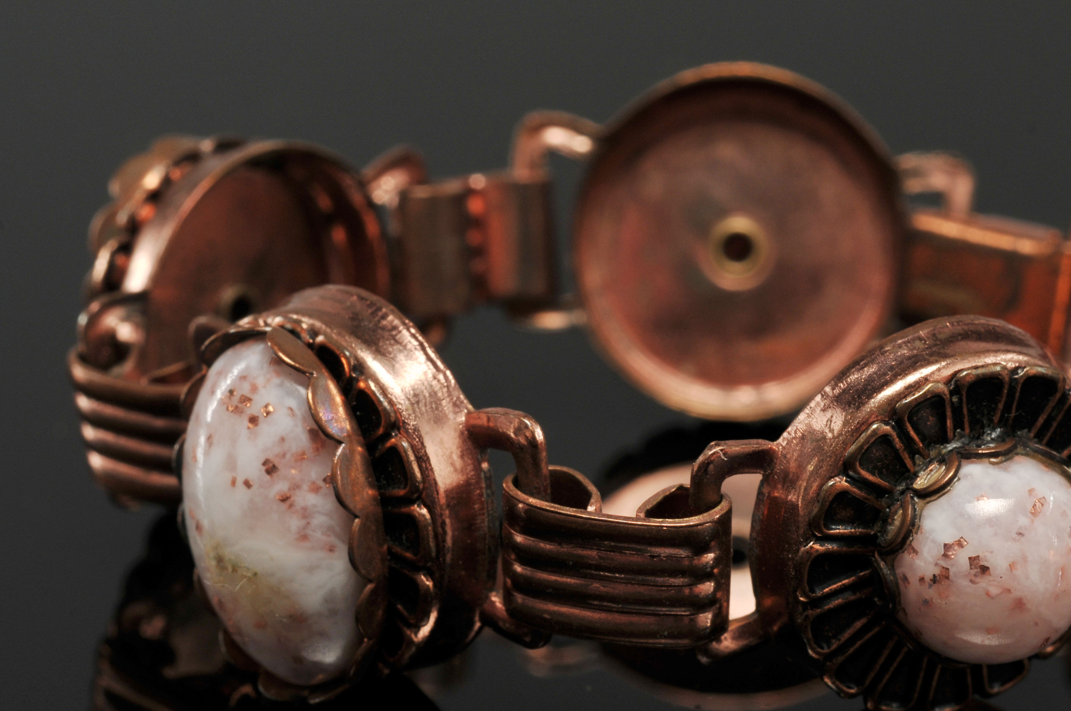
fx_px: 3566
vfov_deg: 11.4
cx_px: 687
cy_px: 443
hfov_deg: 17.1
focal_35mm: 120
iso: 160
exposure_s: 1/200
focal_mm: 60
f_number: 18
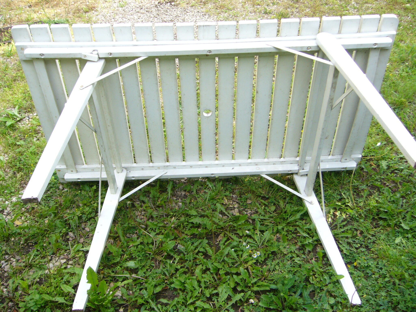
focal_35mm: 35
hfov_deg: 52.6
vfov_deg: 40.7
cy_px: 156
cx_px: 208
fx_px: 421
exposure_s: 1/125
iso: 80
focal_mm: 5.8
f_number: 2.8
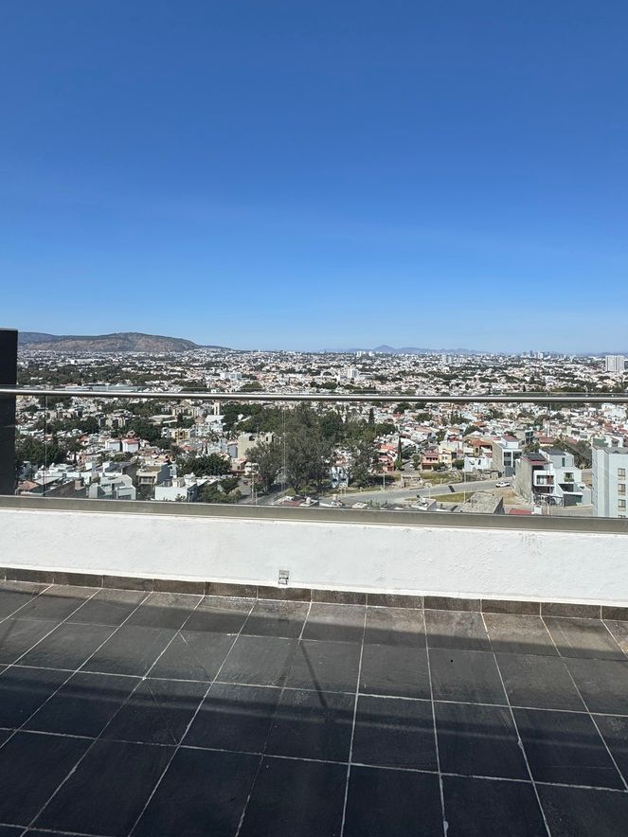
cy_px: 342
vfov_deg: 83.8
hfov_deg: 68.3
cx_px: 358
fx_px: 460
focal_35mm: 19
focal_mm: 2.22
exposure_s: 1/4132
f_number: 2.2
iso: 50
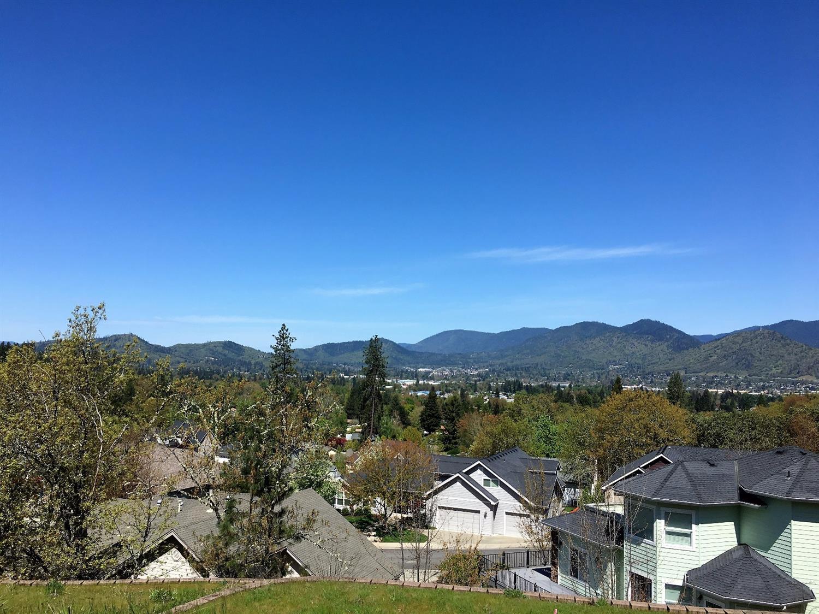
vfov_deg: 48.2
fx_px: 686
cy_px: 307
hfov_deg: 61.7
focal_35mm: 29
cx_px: 410
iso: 25
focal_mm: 4.15
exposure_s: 1/1876
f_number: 2.2
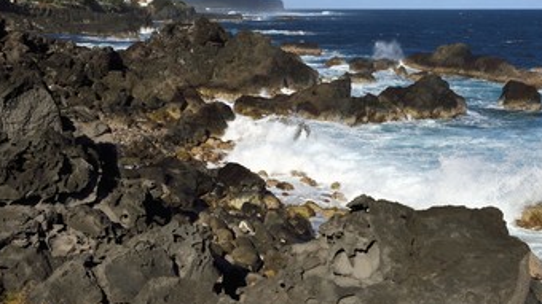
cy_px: 91
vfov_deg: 21.0
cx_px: 297
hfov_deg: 36.6
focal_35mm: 57
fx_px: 819
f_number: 14
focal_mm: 44
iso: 200
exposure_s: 1/500
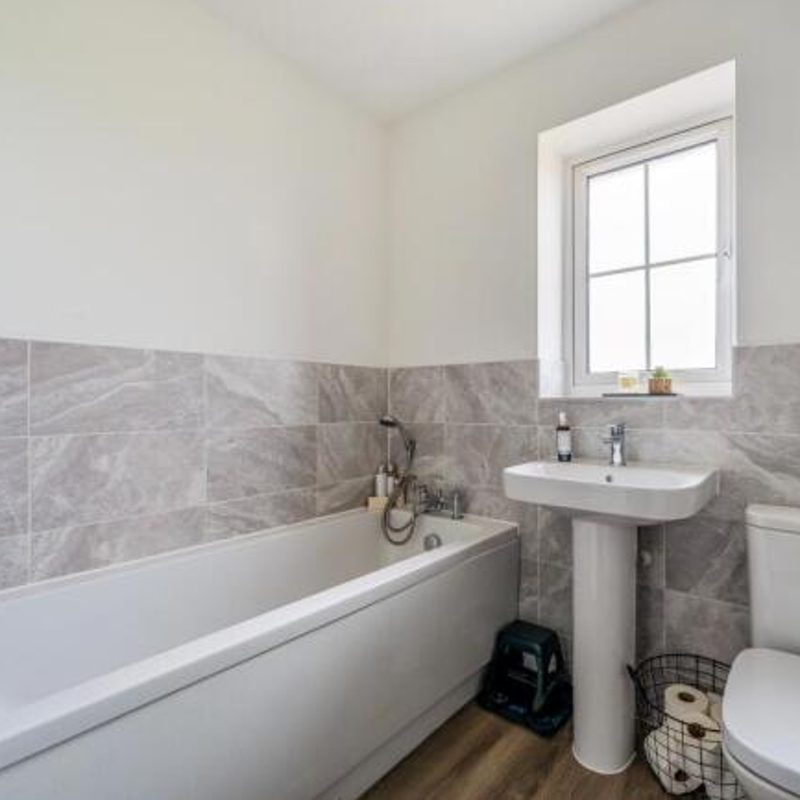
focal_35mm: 18
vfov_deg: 80.7
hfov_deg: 80.4
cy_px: 398
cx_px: 448
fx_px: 471
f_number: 9
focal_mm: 14
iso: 250
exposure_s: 1/1.25
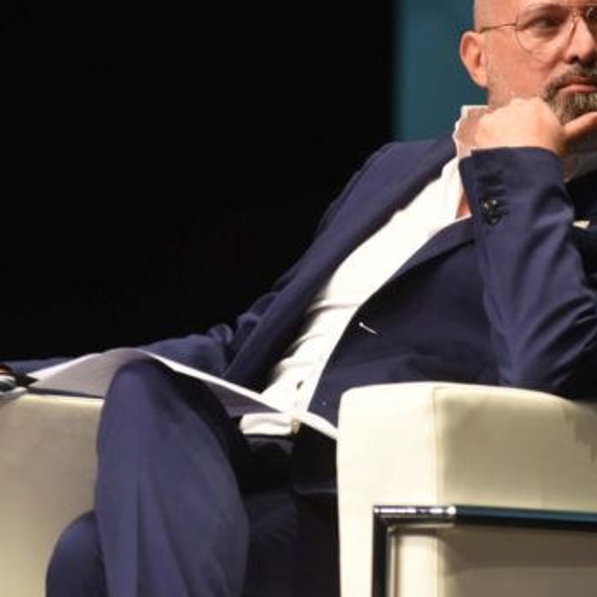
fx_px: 7356
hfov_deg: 4.6
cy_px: 187
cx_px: 328
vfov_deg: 4.6
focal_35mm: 377
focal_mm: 200
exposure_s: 1/160
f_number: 5
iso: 1600
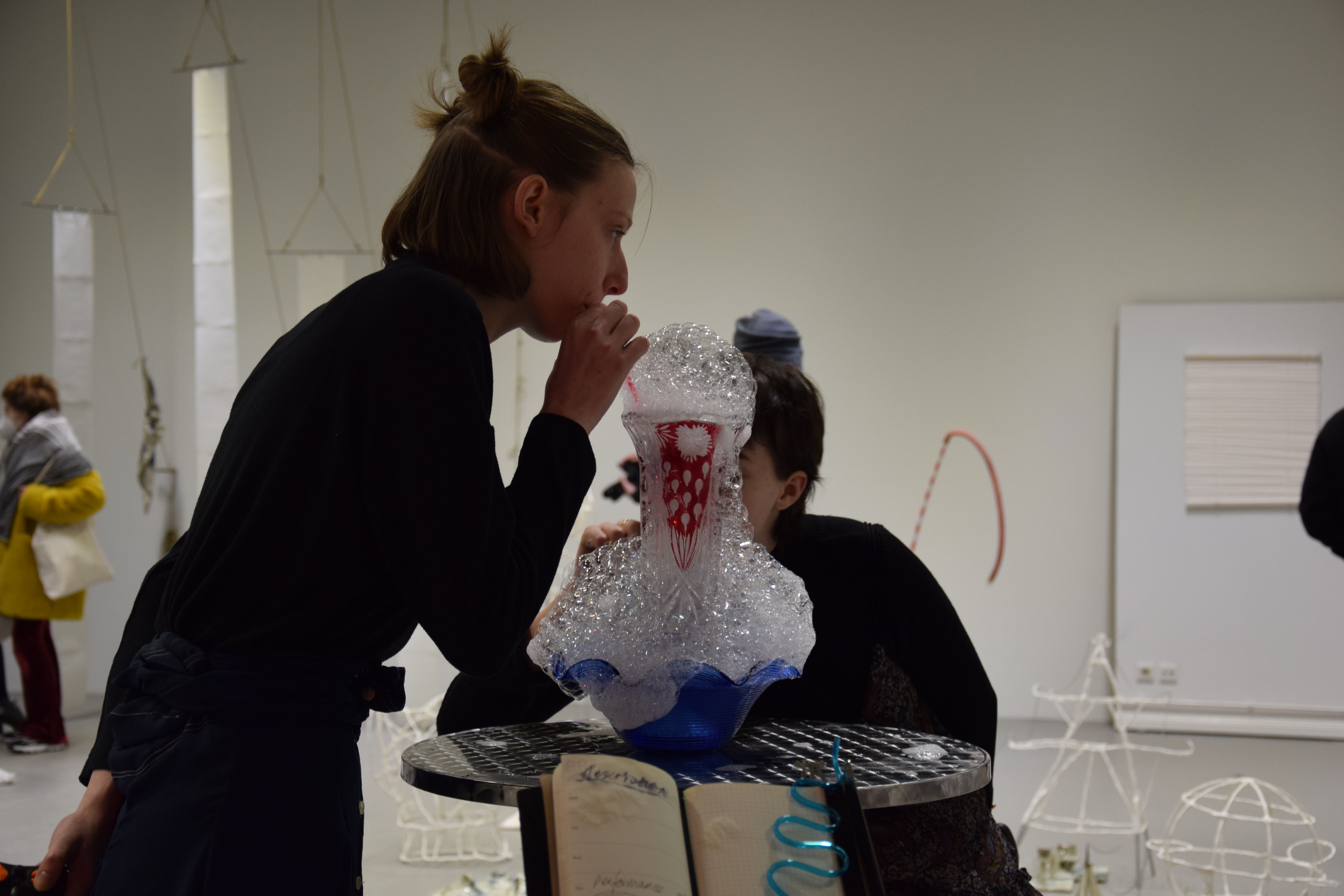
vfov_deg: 20.2
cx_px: 672
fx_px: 2520
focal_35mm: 68
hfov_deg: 29.9
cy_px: 448
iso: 500
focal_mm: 45
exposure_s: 1/60
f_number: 4.8
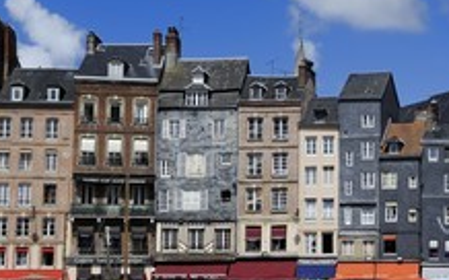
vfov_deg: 13.3
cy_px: 159
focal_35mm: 98
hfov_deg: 21.0
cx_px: 352
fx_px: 1199
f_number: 14
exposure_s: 1/200
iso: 200
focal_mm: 50
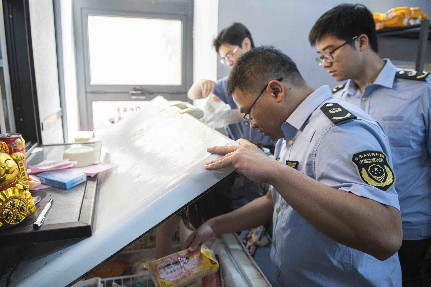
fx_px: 305
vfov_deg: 50.4
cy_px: 144
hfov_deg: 70.4
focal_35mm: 26
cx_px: 216
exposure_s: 1/160
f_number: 2.8
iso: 640
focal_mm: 17
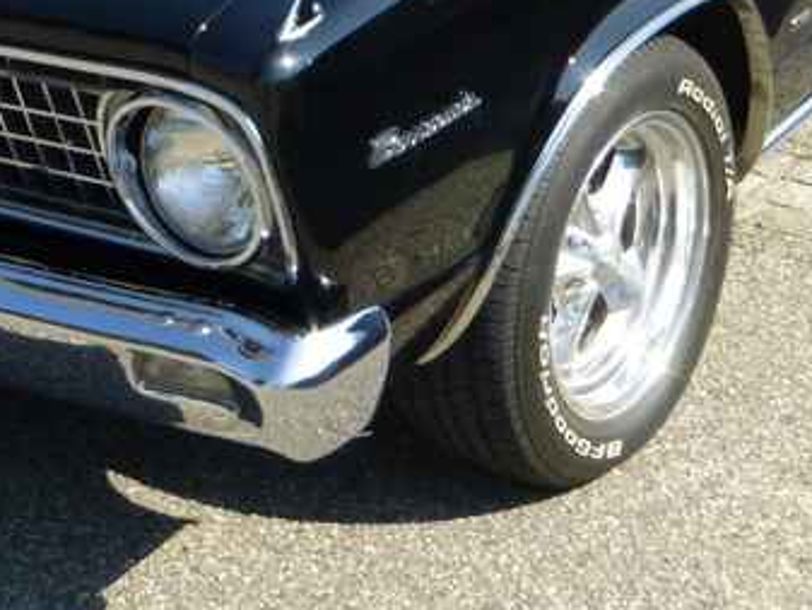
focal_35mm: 92
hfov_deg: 21.2
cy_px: -84
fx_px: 2159
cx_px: 270
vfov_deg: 15.6
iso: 100
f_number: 4
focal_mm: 5.4
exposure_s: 1/400
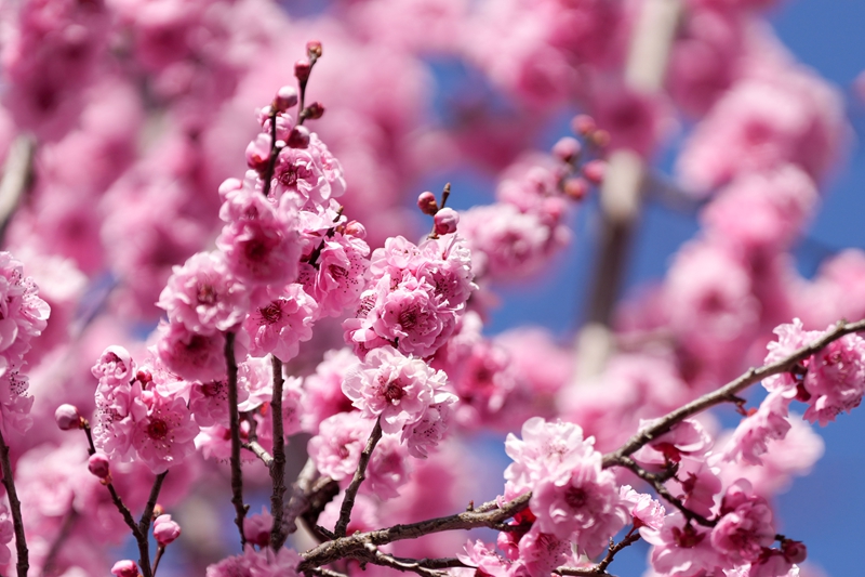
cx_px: 432
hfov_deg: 6.9
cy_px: 288
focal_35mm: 300
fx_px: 7206
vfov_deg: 4.6
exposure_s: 1/2000
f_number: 2.8
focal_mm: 200
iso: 100
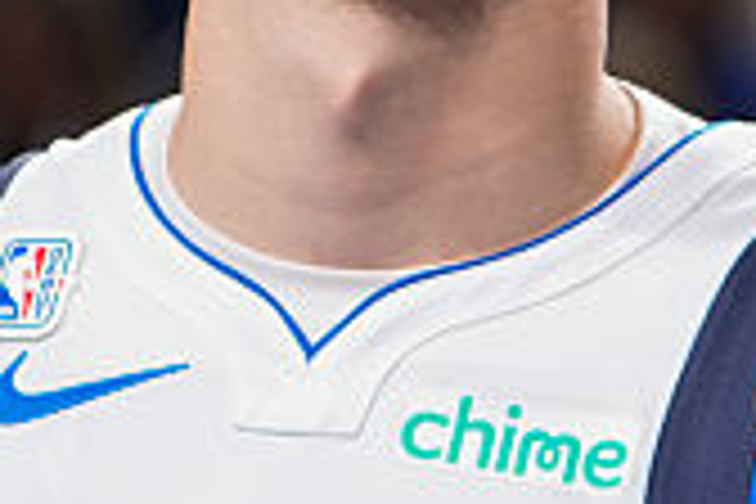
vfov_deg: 1.1
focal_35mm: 1219
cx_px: 1318
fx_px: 25597
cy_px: -164
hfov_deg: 1.7
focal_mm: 200
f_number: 5.6
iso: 640
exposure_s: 1/2000
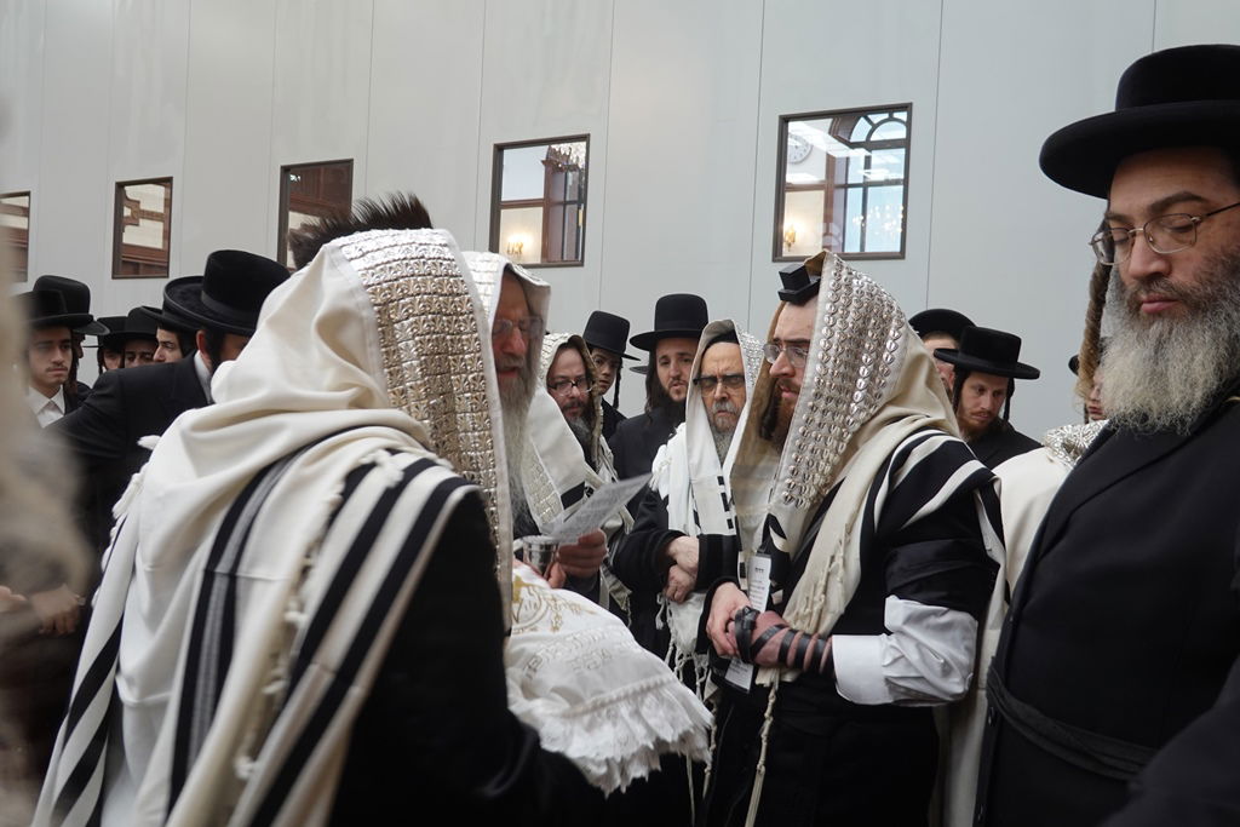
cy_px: 414
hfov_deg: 54.4
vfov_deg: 37.9
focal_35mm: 35
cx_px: 620
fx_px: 1206
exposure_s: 1/40
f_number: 3.5
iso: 160
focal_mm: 13.03
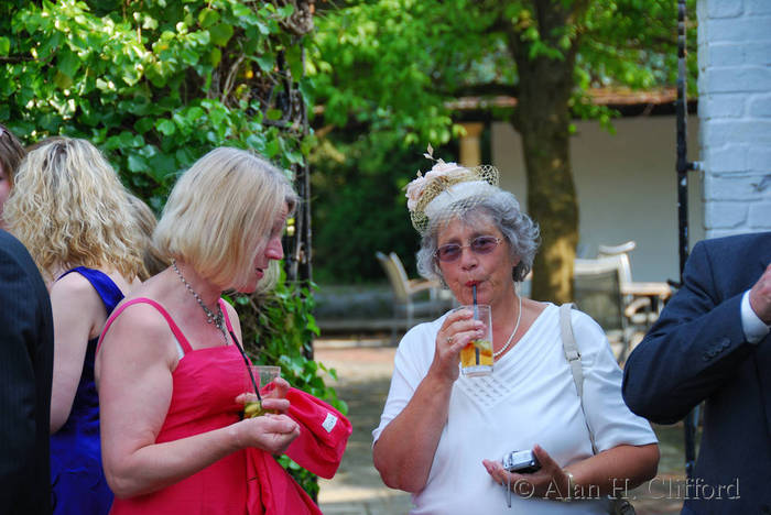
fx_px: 3054
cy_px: 258
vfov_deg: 9.6
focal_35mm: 142
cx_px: 386
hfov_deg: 14.4
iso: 160
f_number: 5.3
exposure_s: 1/200
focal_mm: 95
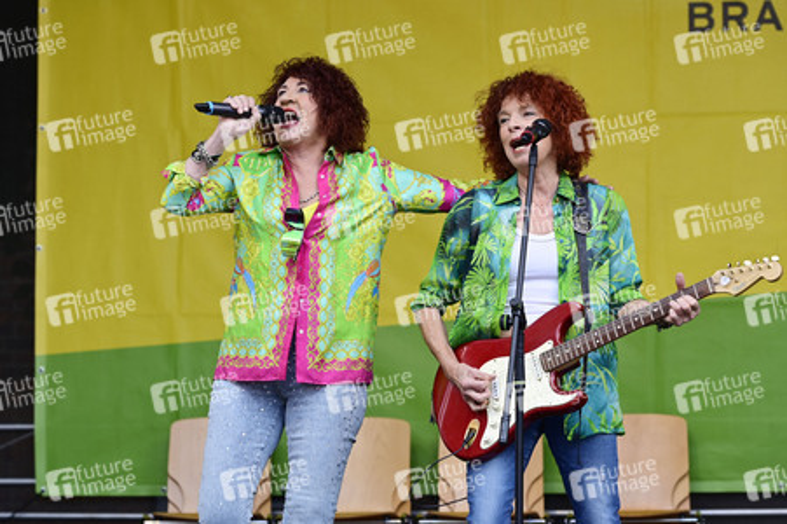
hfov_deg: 16.4
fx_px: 2731
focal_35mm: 125
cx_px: 394
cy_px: 262
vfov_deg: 11.0
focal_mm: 125
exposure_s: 1/250
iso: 250
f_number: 4.5
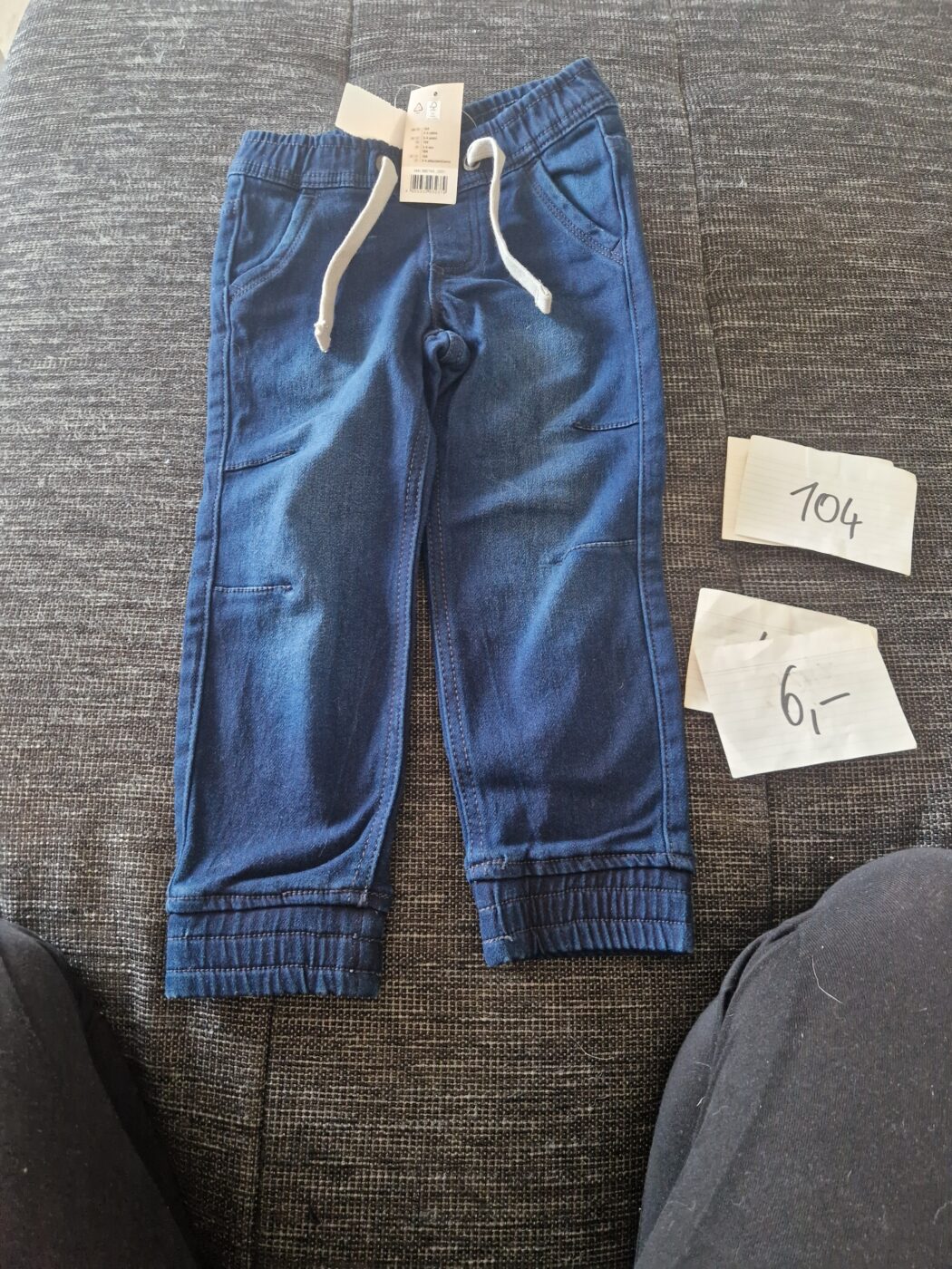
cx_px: 476
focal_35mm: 23
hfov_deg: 58.9
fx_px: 843
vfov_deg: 73.9
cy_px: 634
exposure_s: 1/100
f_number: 1.8
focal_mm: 5.4
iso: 640
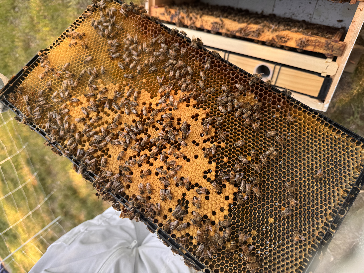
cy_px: 136
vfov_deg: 56.8
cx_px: 182
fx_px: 252
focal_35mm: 24
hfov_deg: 71.6
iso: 80
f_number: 1.78
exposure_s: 1/285
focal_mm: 6.76
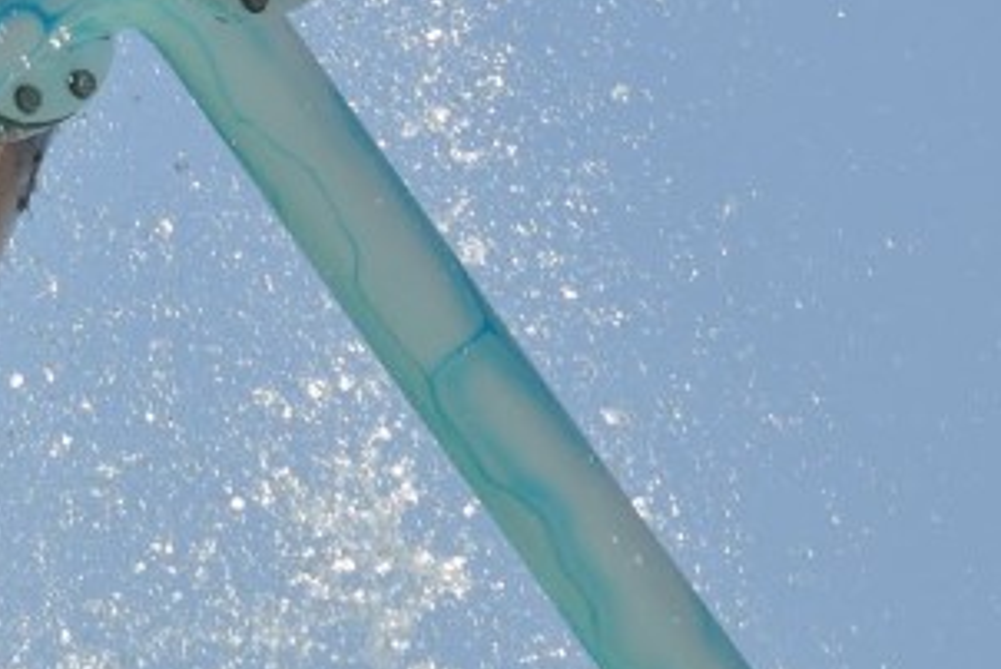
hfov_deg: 4.4
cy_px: 202
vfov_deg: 3.0
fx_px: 12997
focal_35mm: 467
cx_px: -668
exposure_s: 1/800
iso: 100
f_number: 7.1
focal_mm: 82
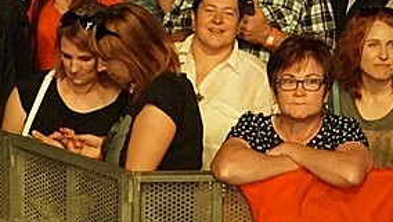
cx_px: 451
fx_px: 1772
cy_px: -221
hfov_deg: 12.4
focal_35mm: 170
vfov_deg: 6.9
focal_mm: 30
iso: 3200
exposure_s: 1/125
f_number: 4.5
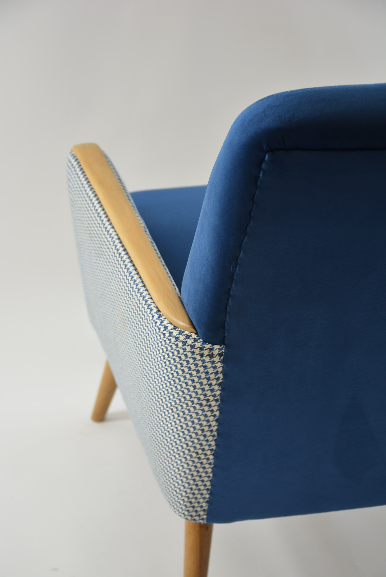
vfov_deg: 21.9
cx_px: 193
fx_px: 1493
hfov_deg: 14.7
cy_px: 288
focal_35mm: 93
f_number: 5.3
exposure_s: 1/60
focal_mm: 62
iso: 400
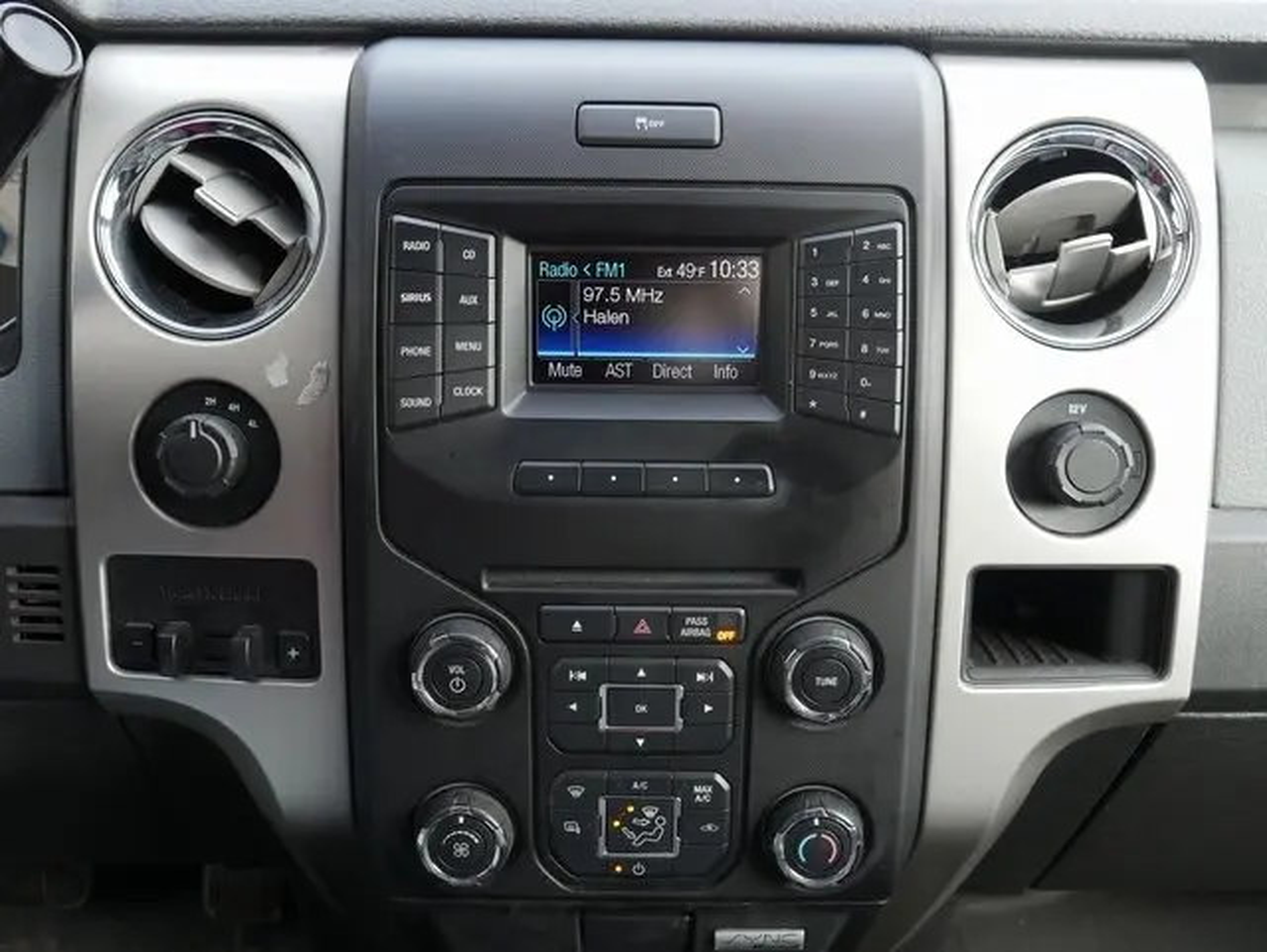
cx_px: 634
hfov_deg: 53.9
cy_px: 476
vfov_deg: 41.8
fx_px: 1245
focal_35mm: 34
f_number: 5
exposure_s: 1/60
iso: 400
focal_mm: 17
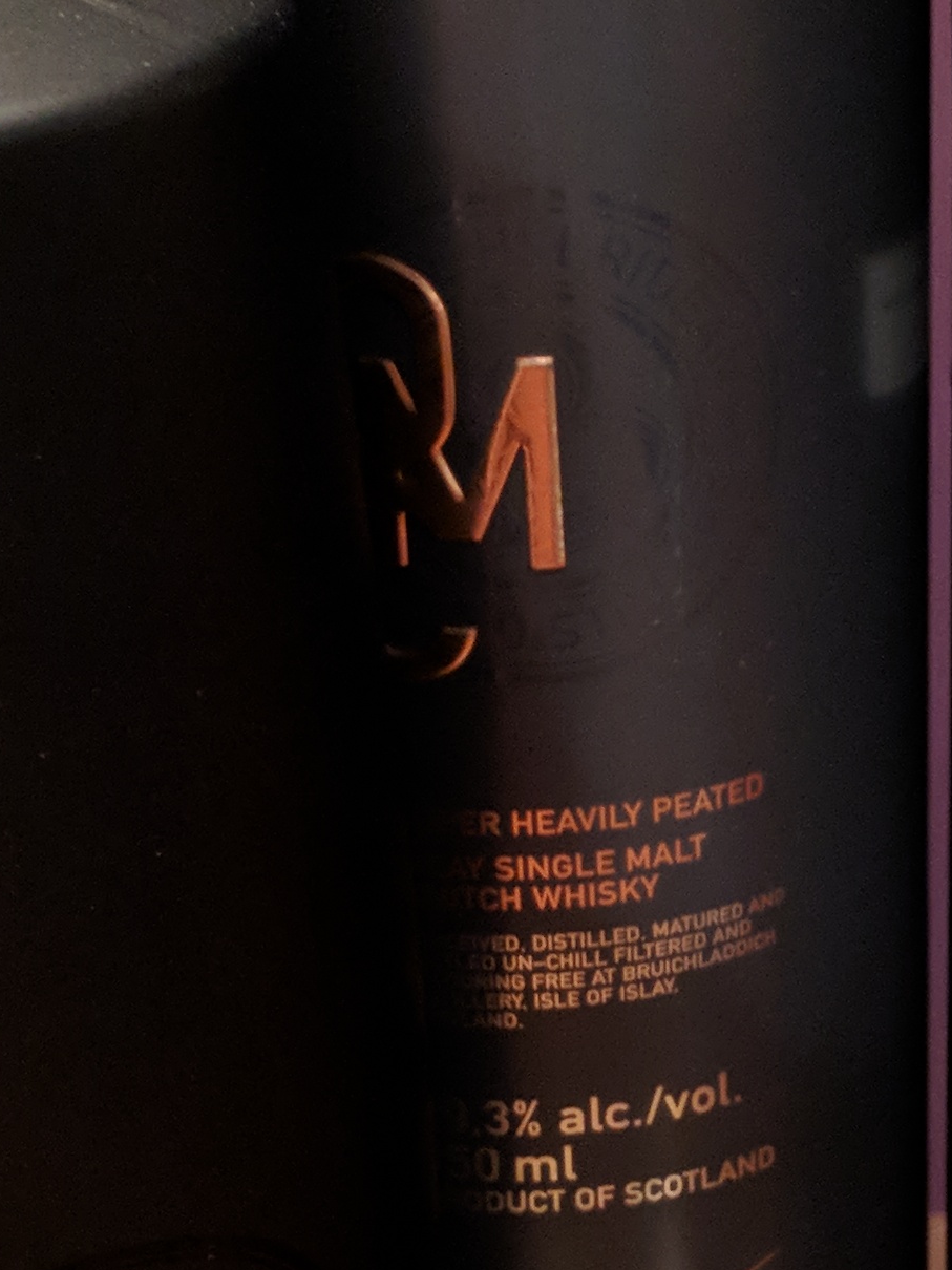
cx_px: 957
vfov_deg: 22.5
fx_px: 3191
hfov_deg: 16.6
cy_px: 679
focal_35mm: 87
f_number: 2
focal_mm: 4.67
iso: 1176
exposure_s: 1/17.1
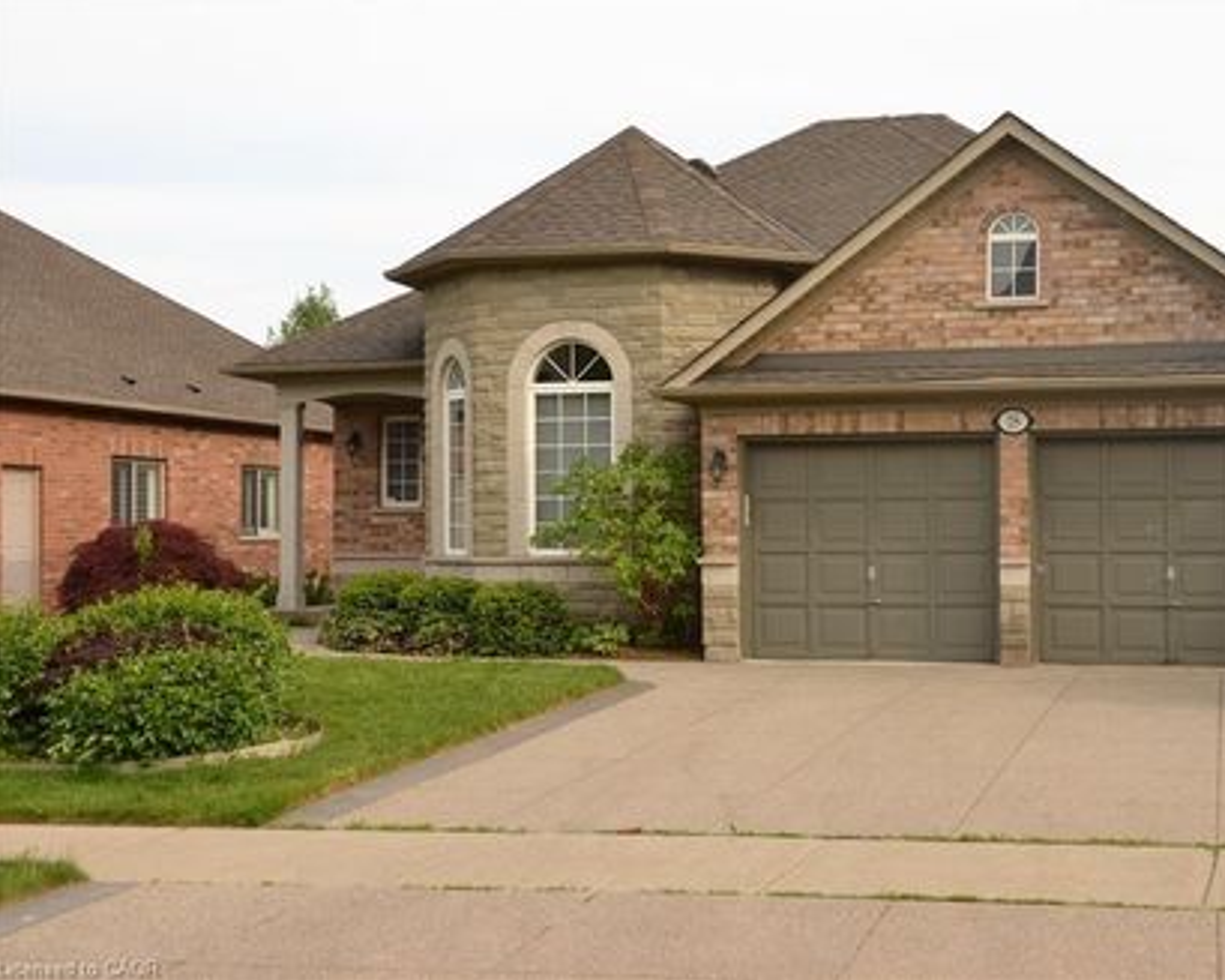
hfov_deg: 34.0
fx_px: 1994
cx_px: 743
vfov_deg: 27.6
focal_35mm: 55
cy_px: 487
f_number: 6.3
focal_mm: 32
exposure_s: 1/160
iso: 100
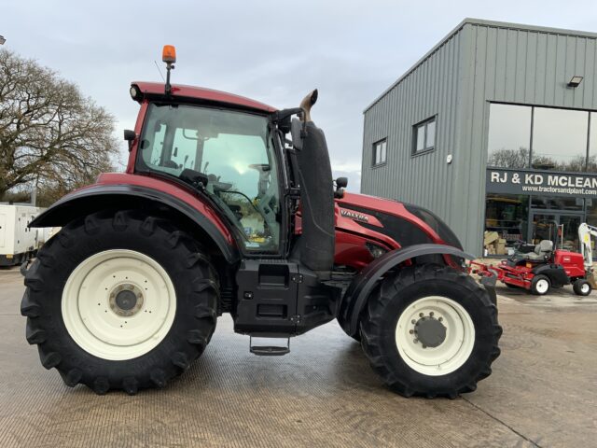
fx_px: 500
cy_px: 224
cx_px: 298
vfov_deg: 48.2
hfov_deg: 61.7
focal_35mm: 29
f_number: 1.8
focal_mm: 3
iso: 16
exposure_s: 1/362
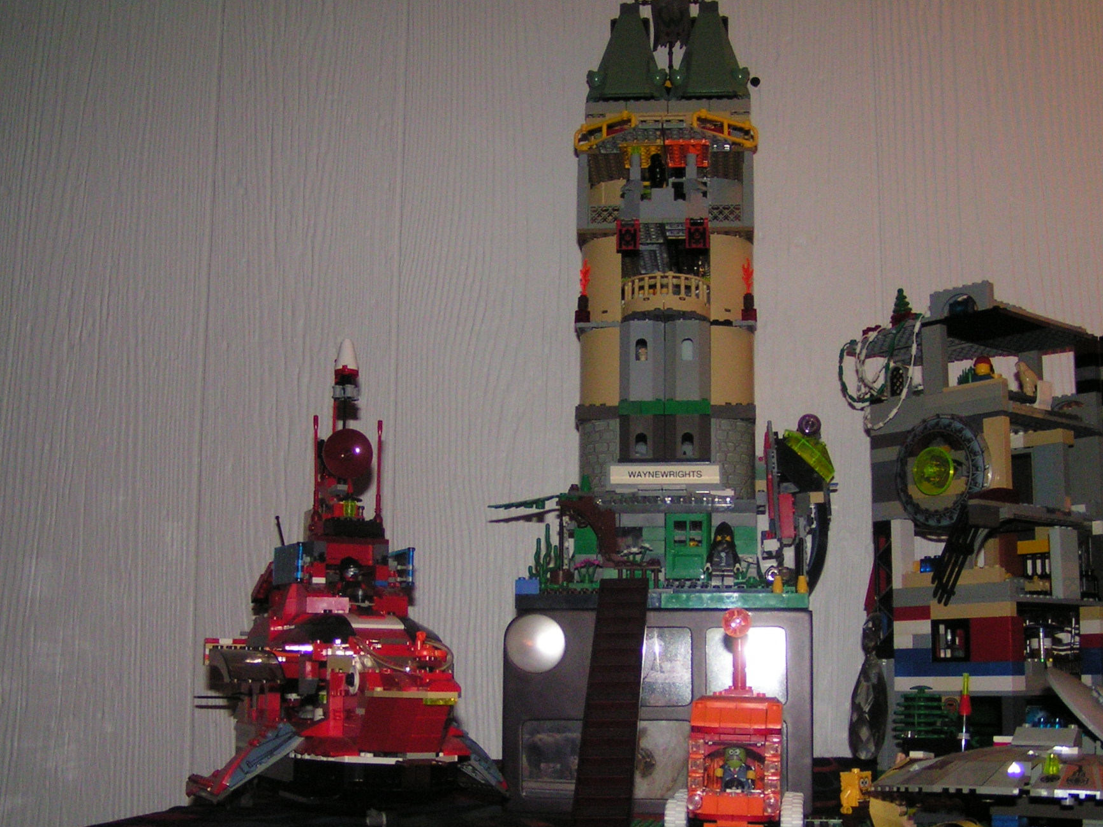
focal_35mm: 45
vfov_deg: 32.1
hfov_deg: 42.0
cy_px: 471
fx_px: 1434
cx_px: 602
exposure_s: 1/40
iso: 200
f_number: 2.8
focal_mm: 5.8
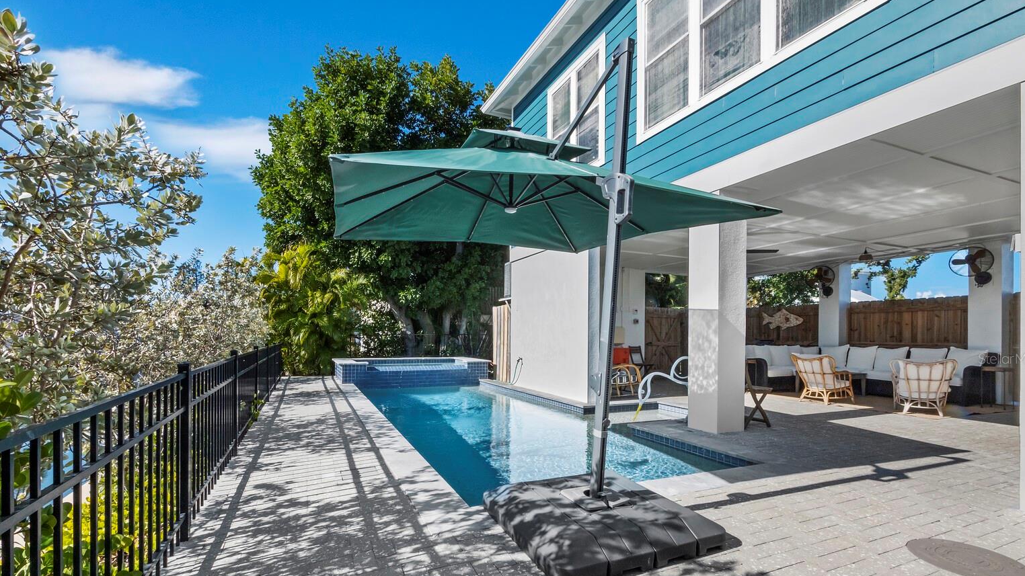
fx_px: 435
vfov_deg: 66.1
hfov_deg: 99.4
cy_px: 358
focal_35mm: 16
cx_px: 504
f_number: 14
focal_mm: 7
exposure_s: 1/160
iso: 320
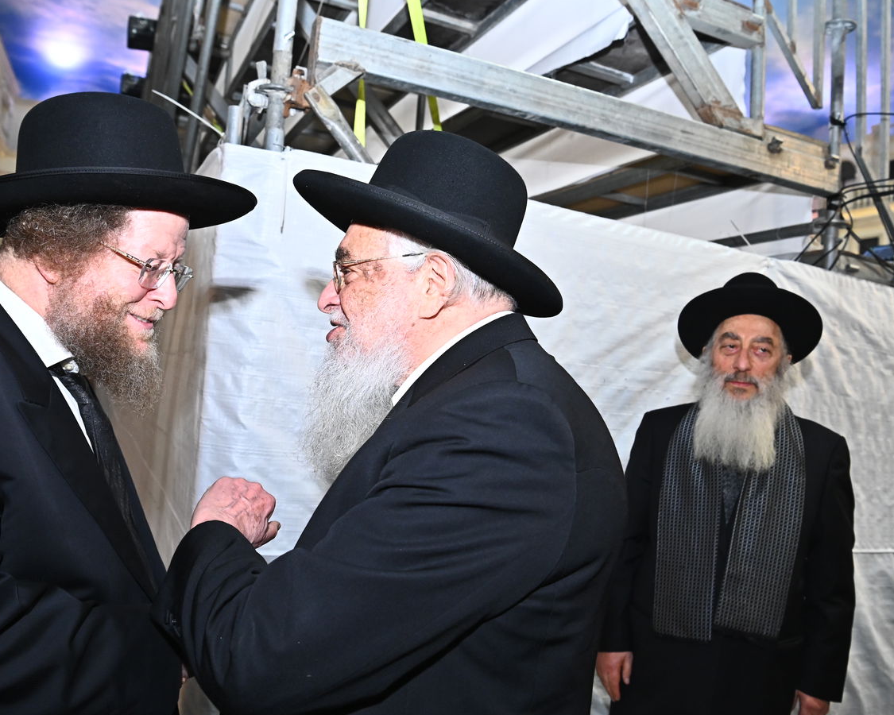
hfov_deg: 62.1
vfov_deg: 51.5
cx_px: 416
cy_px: 353
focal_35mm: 28
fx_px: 741
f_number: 5.6
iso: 3200
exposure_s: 1/200
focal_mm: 24
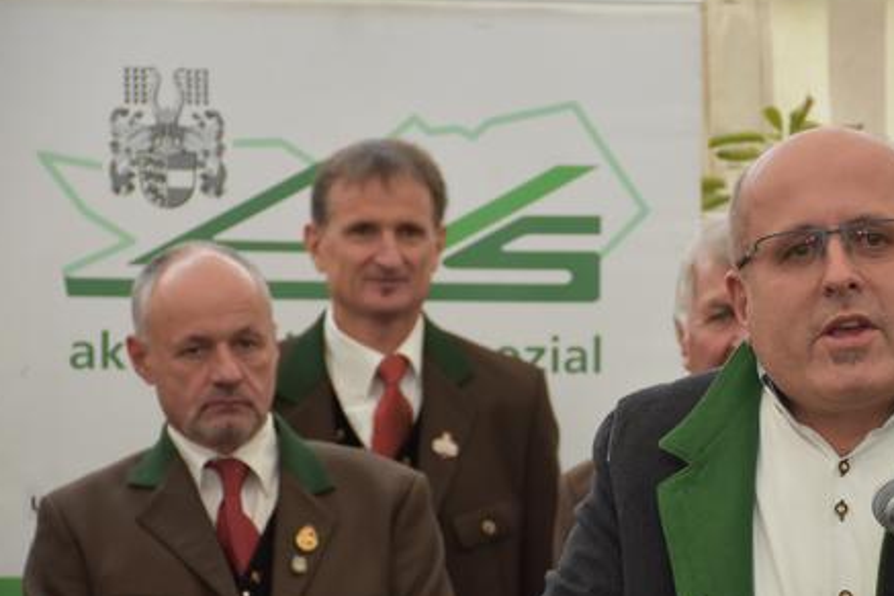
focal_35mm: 206
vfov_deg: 6.7
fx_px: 5111
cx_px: 806
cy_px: 516
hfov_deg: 9.9
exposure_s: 1/60
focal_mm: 75
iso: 900
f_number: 5
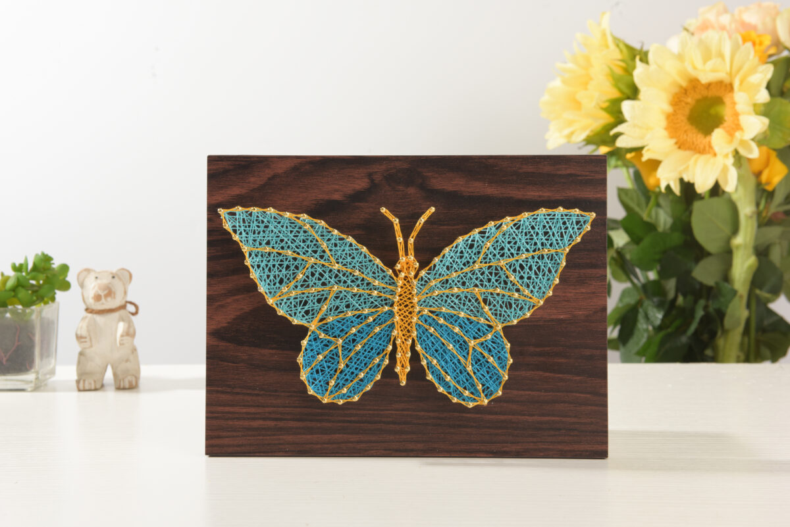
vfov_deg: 22.6
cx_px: 395
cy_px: 264
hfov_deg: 33.4
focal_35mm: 60
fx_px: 1317
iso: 200
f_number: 14
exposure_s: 1/125
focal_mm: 60
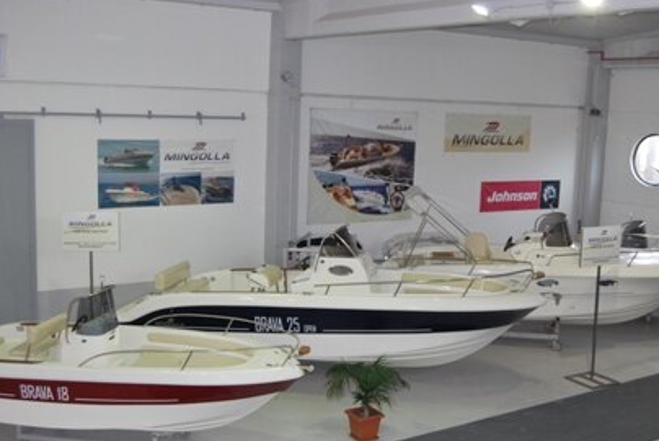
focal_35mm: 45
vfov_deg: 29.9
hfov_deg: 43.5
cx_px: 365
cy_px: 231
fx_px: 824
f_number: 4
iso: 500
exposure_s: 1/60
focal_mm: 26
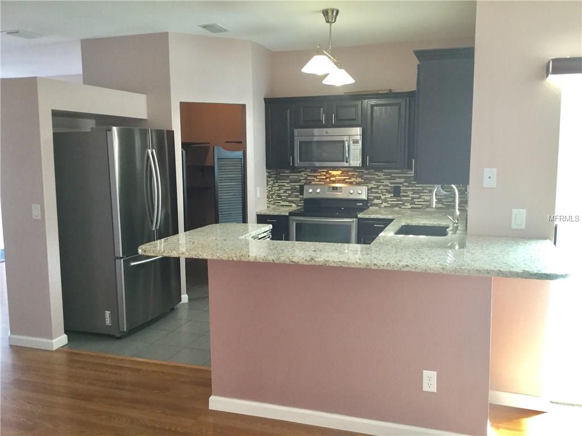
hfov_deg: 58.4
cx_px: 291
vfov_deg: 45.4
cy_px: 218
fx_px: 521
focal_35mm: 31
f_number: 2.4
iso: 64
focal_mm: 3.3
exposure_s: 1/30
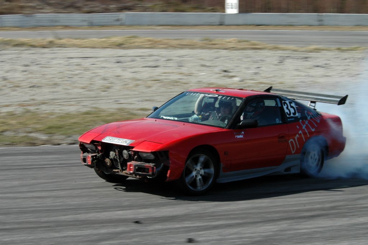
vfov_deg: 11.4
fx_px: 1226
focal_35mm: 120
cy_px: 122
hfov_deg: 17.1
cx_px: 184
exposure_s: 1/200
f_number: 16
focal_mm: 80
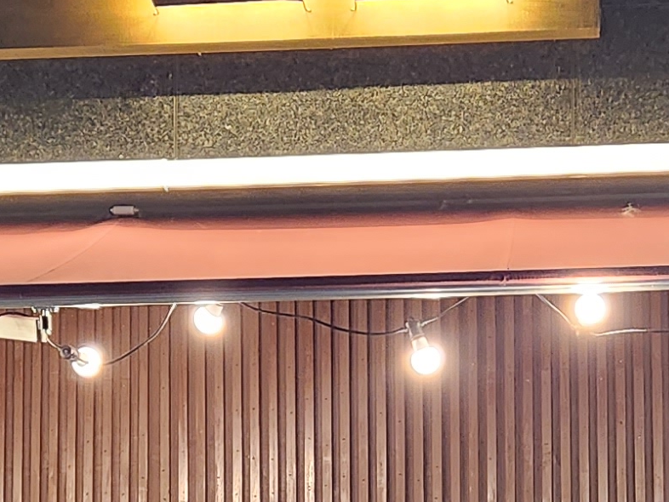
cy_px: 647
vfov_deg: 12.3
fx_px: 2262
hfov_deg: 16.8
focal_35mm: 117
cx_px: 337
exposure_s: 1/120
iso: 500
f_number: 1.8
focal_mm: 5.4
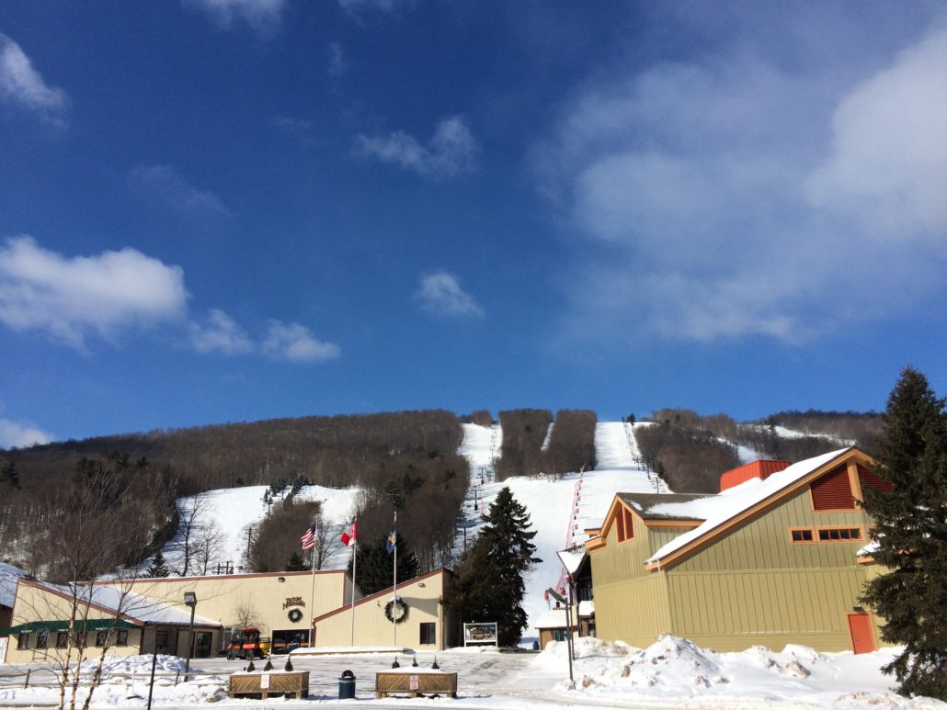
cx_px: 474
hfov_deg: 61.6
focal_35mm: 29
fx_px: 794
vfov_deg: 48.2
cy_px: 355
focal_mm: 4.15
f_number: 2.2
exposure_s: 1/4566
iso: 32
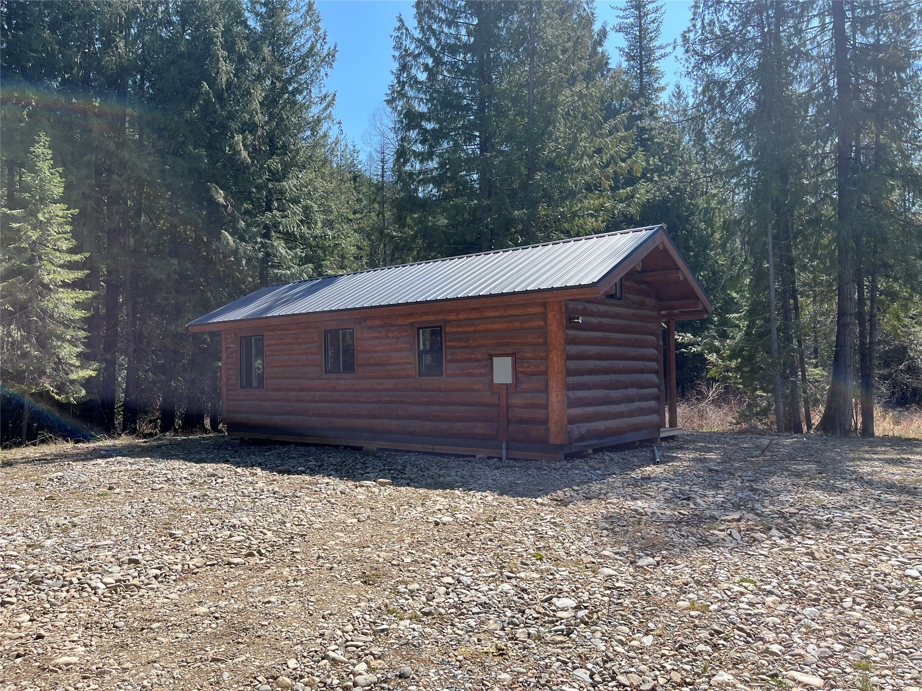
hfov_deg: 67.3
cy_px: 346
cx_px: 461
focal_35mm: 26
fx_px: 693
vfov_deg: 53.1
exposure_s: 1/2062
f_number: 1.6
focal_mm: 5.1
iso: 50
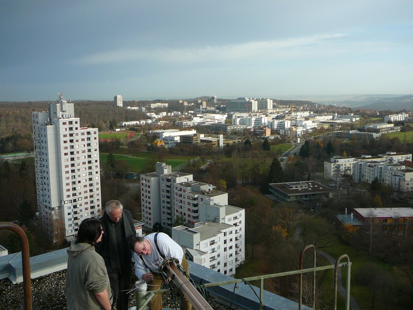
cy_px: 155
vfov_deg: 40.7
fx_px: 418
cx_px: 206
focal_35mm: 35
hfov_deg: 52.6
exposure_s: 1/800
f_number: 2.8
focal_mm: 5.2
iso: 80
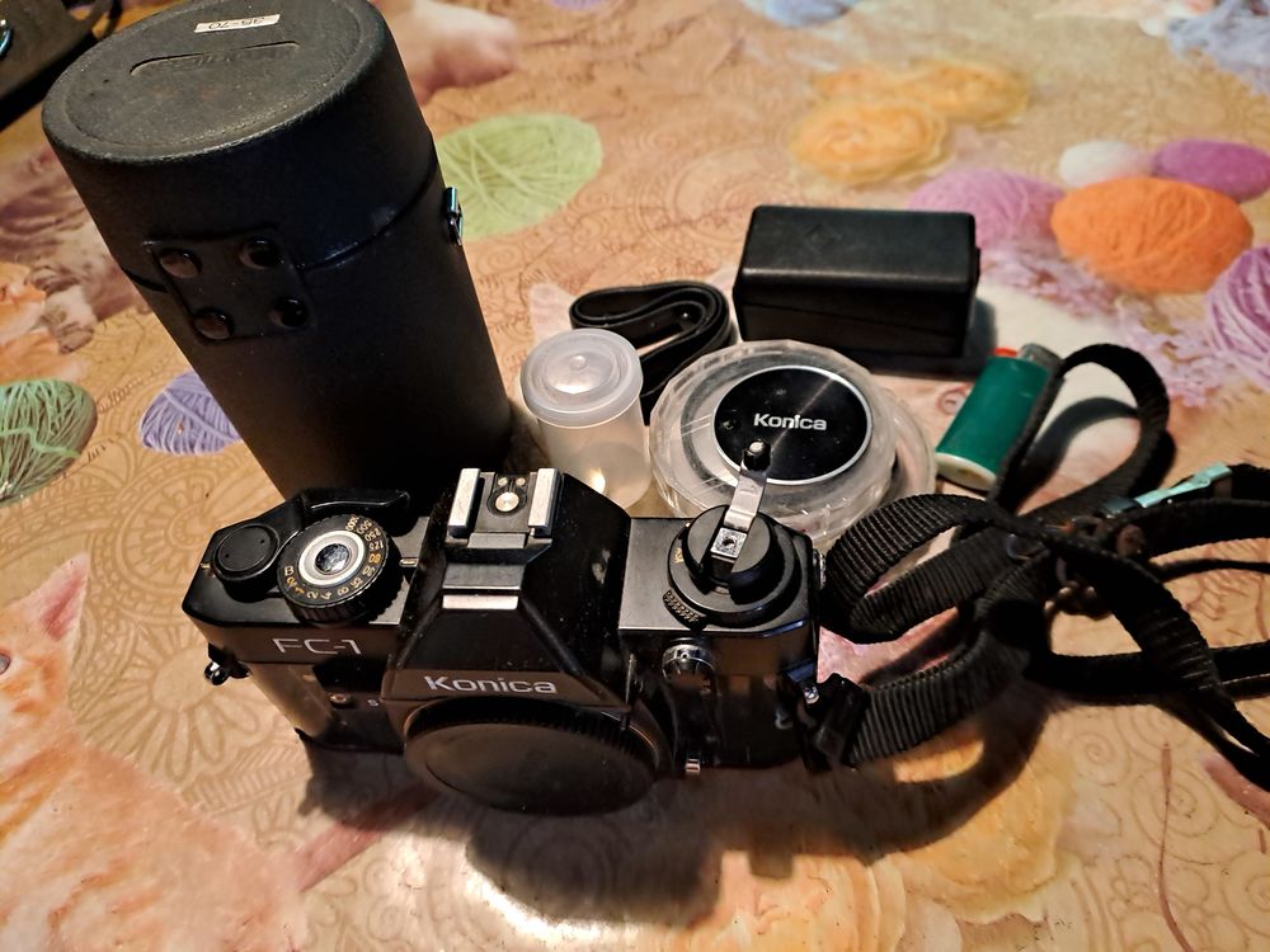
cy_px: 476
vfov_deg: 54.9
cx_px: 635
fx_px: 917
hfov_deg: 69.4
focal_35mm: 25
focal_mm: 4.65
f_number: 1.8
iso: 400
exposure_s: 1/25
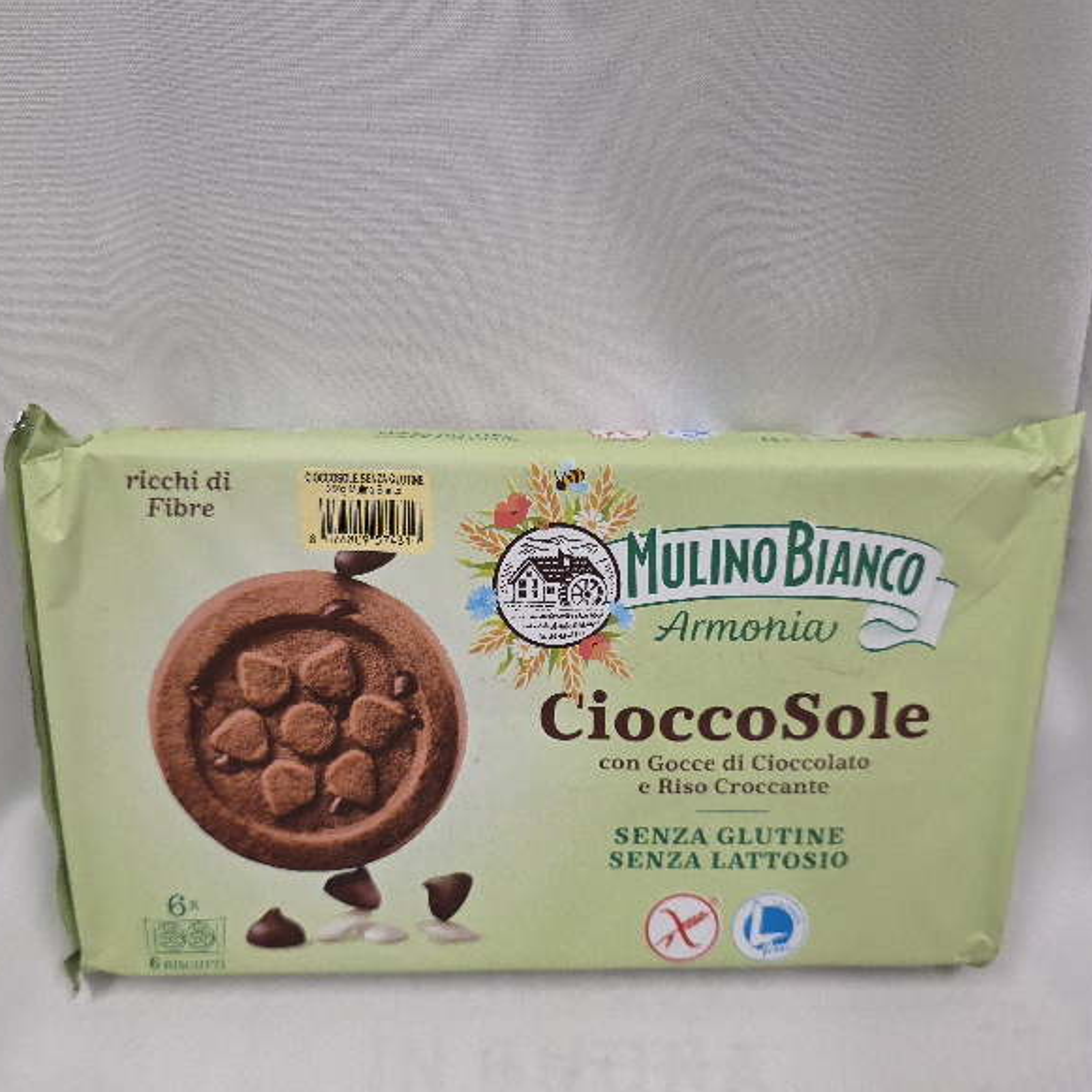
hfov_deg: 57.3
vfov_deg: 57.0
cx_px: 538
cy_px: 630
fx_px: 999
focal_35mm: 28
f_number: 1.7
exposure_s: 1/101
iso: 400
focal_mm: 6.3
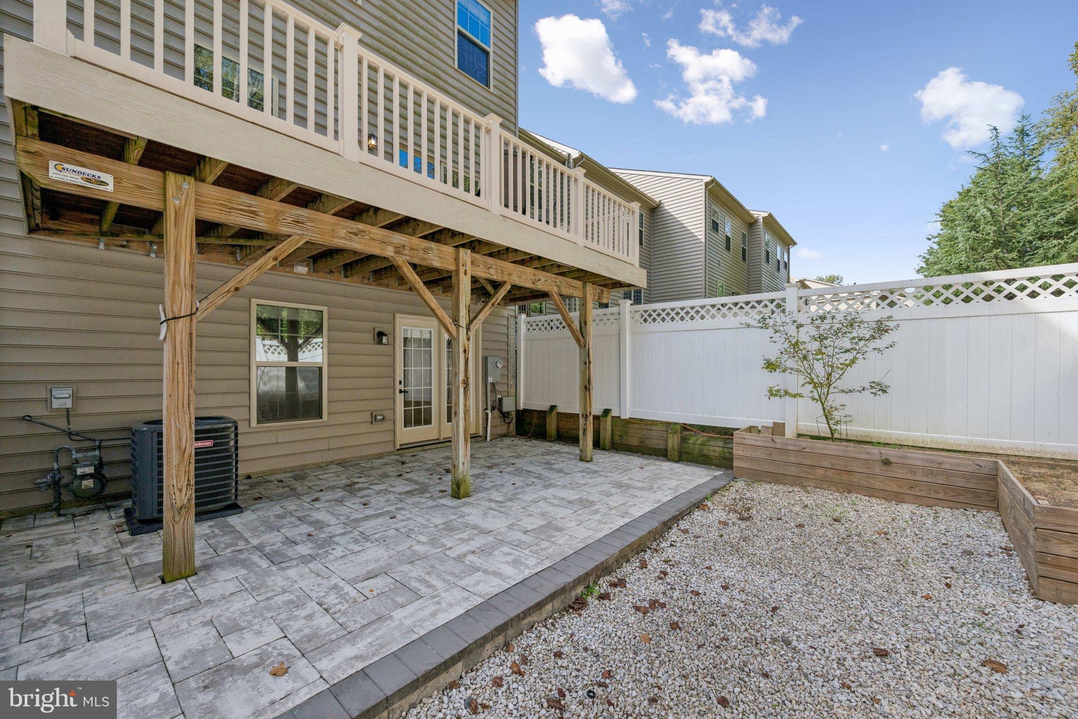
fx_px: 419
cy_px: 360
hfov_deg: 104.3
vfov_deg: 81.2
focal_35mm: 14
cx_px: 539
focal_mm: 14
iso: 400
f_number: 7.1
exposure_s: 1/800
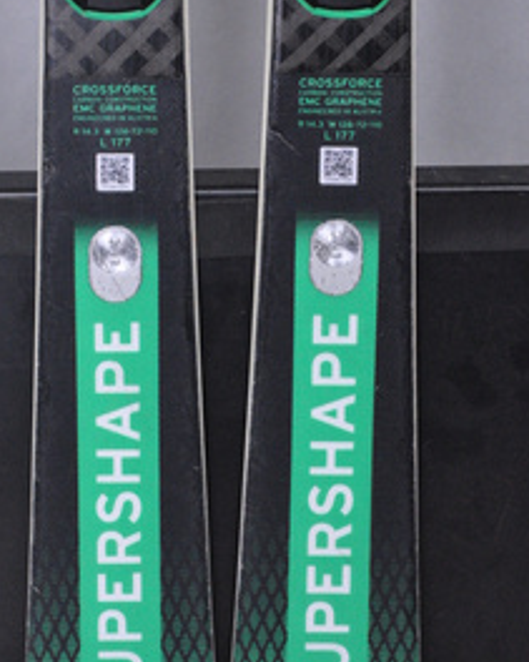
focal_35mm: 158
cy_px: 243
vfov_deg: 12.2
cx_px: 227
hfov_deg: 9.8
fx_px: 3094
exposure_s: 1/125
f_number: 8
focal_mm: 66
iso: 3200
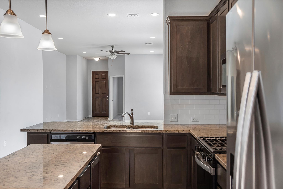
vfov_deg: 36.9
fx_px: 283
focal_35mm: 36
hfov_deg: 53.1
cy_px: 94
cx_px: 142
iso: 200
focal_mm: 24
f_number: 4
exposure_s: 1/60
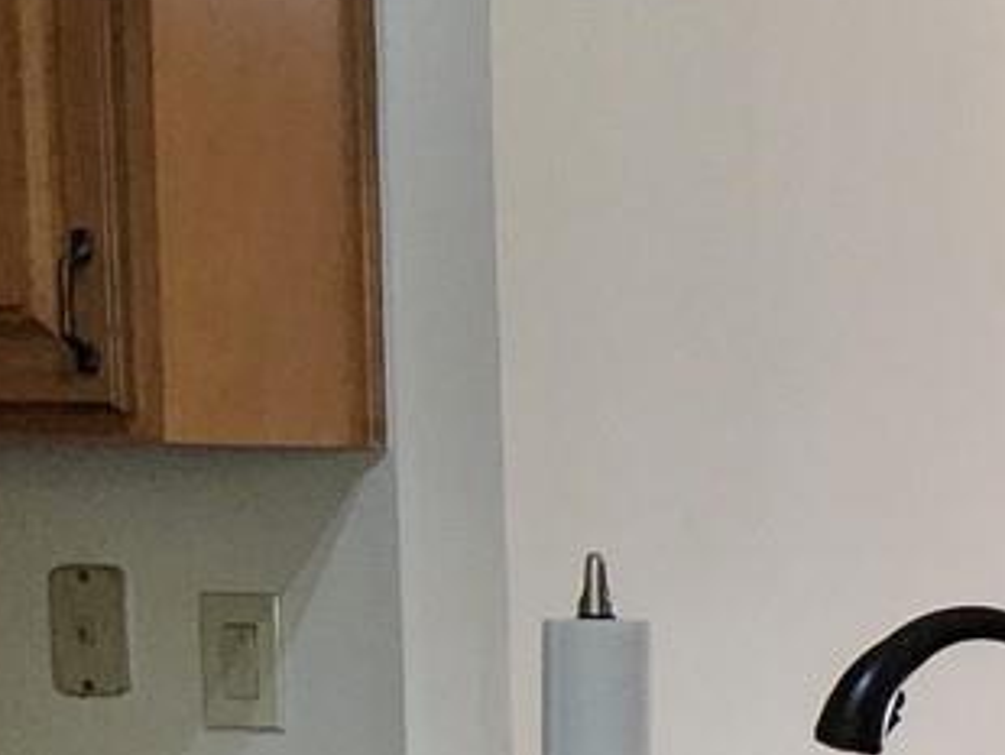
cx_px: 1971
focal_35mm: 129
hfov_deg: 13.3
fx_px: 3748
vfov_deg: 11.2
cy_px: 1011
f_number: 2
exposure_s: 1/100
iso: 250
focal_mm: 3.08
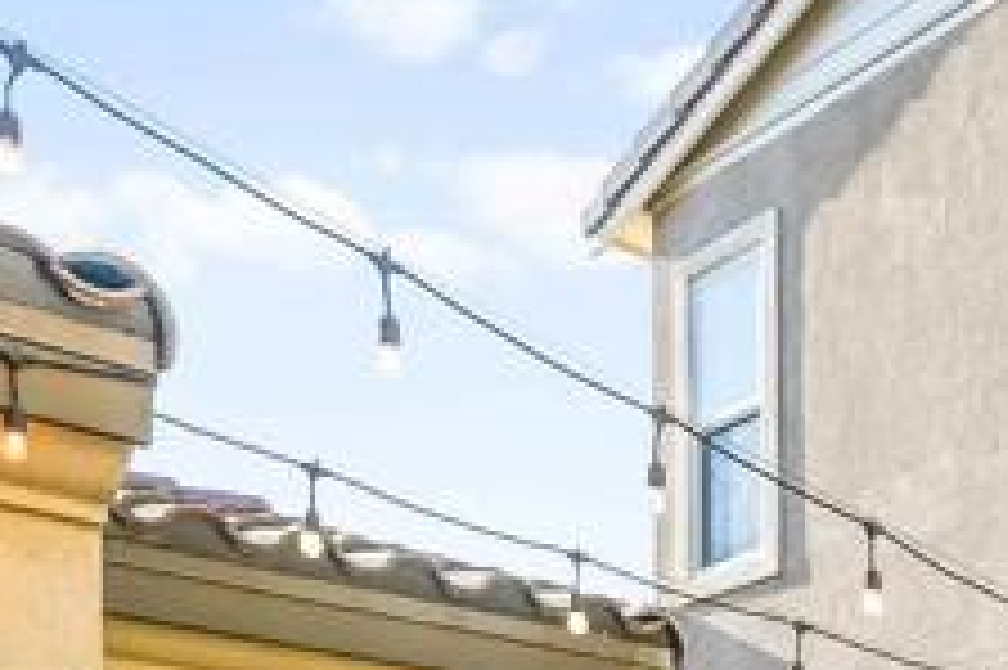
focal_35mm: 64
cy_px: 1050
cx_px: 1071
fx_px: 1791
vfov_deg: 18.4
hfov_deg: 28.9
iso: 200
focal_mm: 14
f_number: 7.1
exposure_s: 1/400
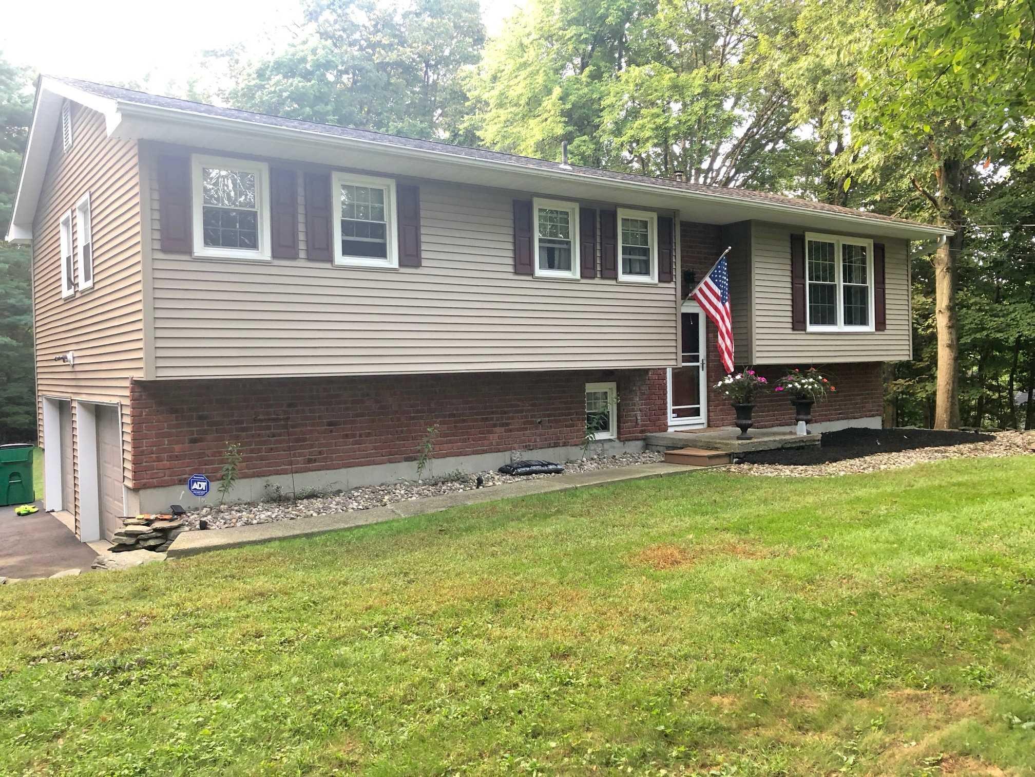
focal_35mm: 28
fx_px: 837
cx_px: 518
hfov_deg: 63.4
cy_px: 388
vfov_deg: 49.7
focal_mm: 4
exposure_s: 1/30
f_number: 1.8
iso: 40
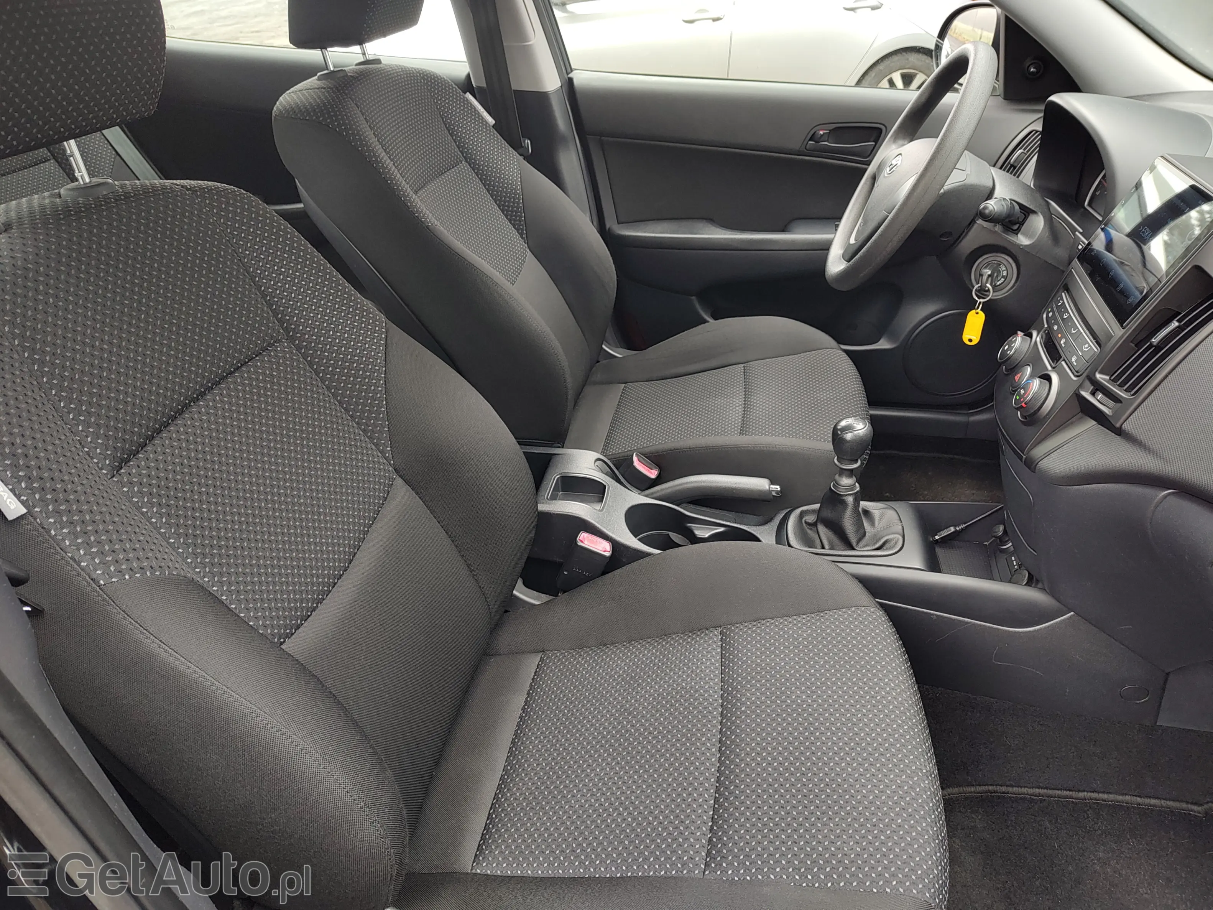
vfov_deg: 58.9
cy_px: 455
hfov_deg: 73.9
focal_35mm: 23
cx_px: 606
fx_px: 806
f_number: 1.8
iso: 166
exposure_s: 1/50
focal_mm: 5.56
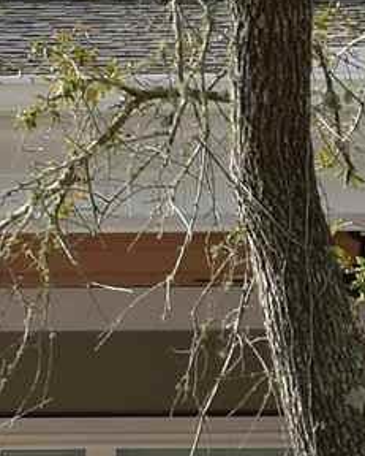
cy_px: 902
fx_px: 5258
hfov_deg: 3.9
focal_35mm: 390
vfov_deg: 4.9
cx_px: 1086
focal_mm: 26
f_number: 11
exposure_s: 1/500
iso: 400
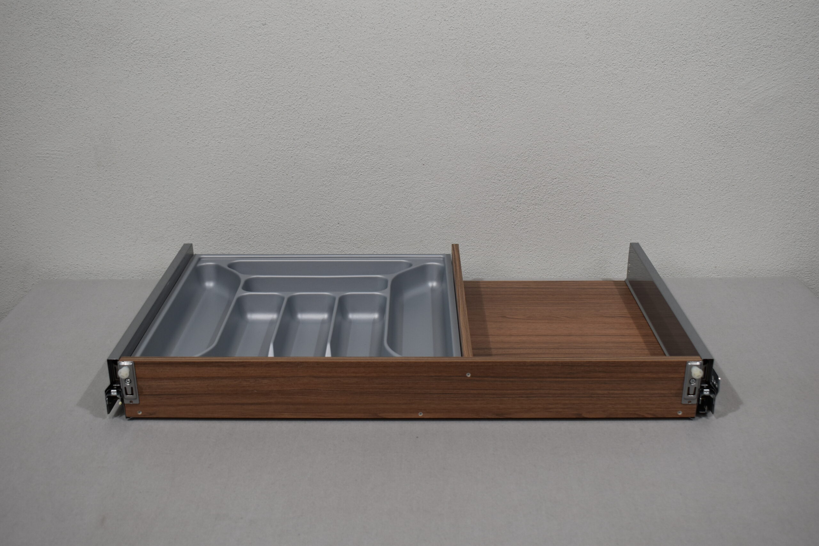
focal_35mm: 40
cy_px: 273
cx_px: 410
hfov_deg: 47.9
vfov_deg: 33.0
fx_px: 921
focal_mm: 27
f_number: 5.6
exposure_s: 1/125
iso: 320
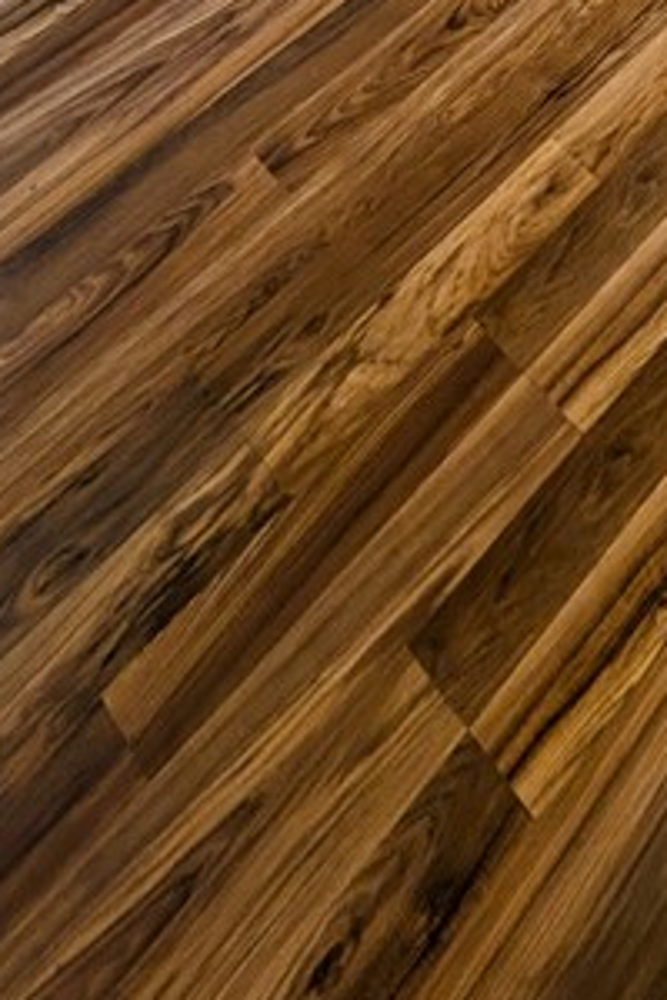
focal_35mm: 45
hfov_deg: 25.0
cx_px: 912
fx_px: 1251
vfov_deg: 24.5
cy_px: -697
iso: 55
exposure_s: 1/40
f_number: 1.7
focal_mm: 2.02
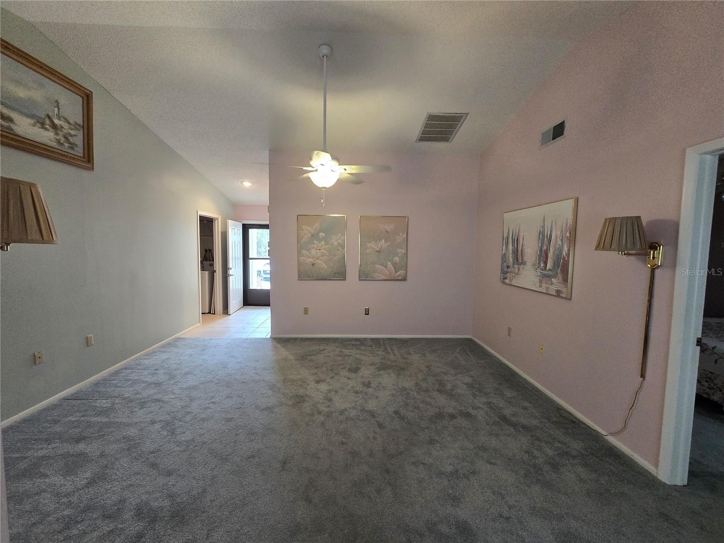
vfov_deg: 89.9
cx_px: 362
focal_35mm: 13
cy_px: 272
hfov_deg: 106.2
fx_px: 272
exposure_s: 1/60
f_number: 2.2
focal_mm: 2.2
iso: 320
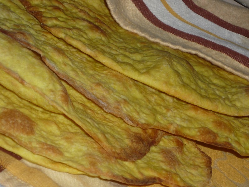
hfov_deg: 14.1
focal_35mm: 140
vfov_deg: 10.6
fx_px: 1007
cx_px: 124
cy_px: 94
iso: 100
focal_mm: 17.5
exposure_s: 1/50
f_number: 5.7
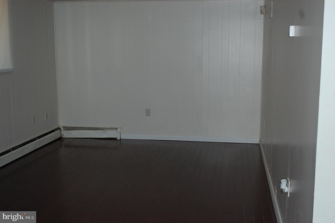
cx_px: 168
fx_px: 404
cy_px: 112
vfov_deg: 30.8
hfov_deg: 45.0
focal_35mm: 44
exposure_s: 1/60
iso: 400
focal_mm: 29
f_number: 4.8
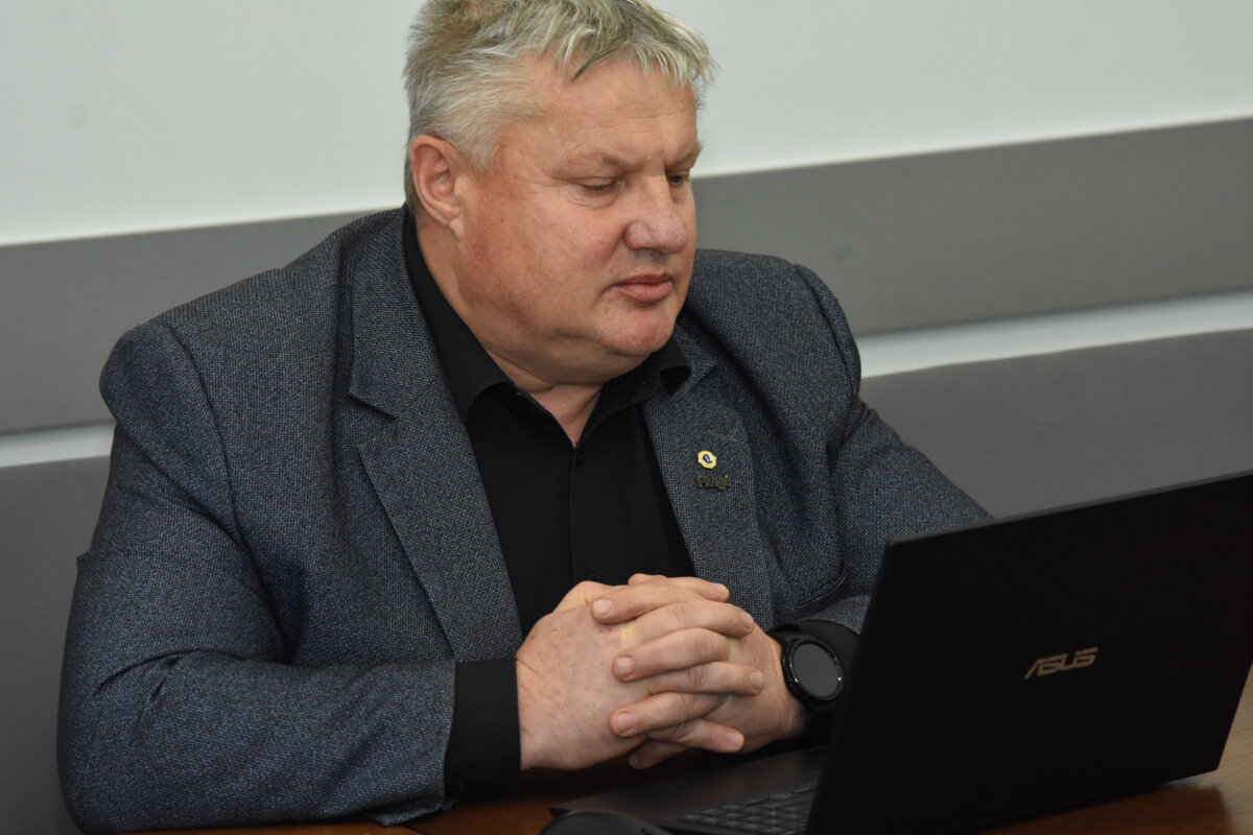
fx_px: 6265
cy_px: 418
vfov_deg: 7.6
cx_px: 626
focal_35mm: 180
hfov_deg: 11.4
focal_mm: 120
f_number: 5
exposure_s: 1/160
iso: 1250
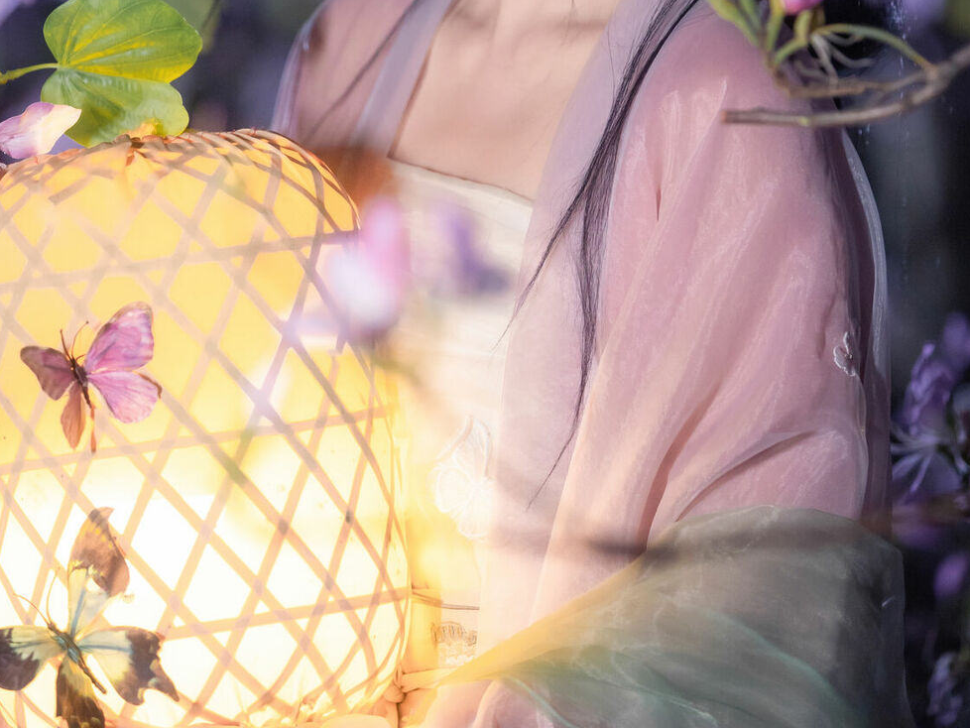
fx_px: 6727
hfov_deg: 8.2
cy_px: -6
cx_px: 478
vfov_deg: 6.2
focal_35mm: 240
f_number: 2.8
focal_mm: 155
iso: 2500
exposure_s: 1/250
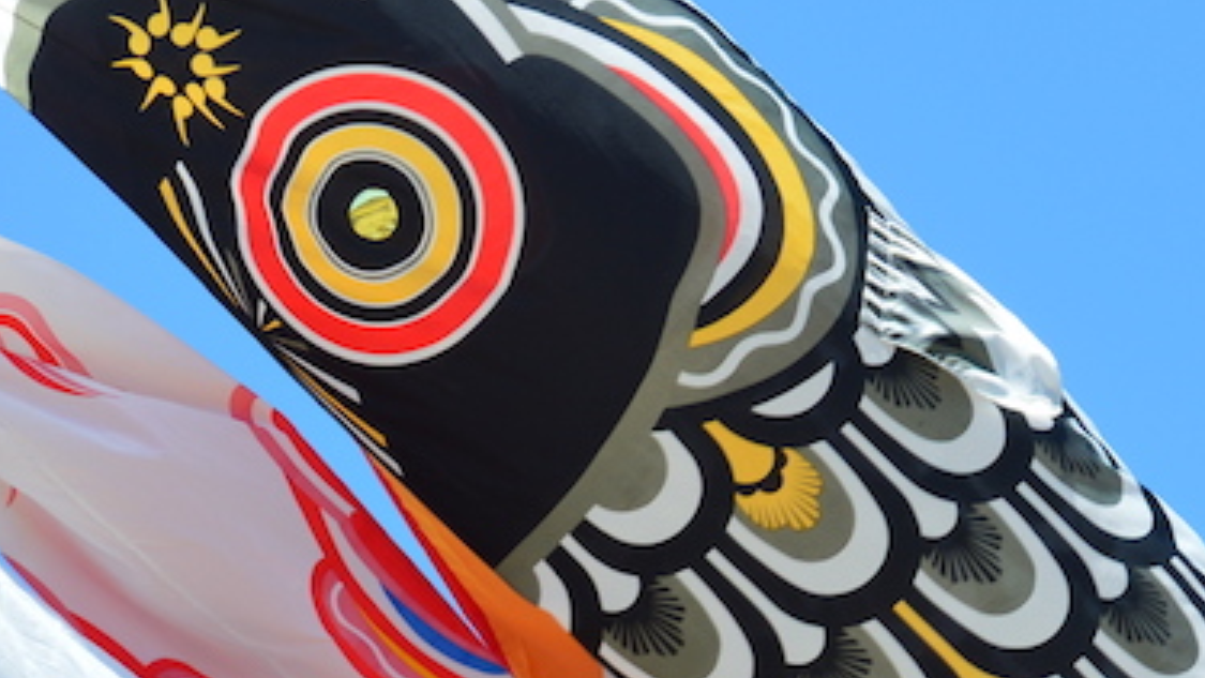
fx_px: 7523
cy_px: 611
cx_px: 913
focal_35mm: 235
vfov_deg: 5.2
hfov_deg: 9.1
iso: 100
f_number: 9
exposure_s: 1/160
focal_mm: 55
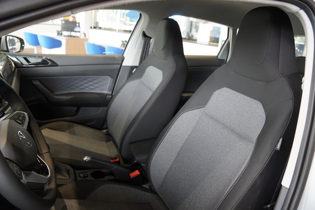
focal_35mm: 26
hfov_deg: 70.4
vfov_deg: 50.4
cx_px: 158
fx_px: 223
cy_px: 105
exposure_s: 1/160
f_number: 4
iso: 1600
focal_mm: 17
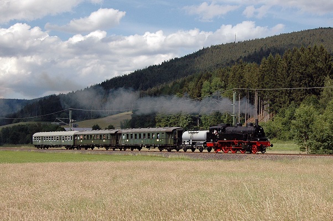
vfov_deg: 26.4
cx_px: 166
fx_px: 471
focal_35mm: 51
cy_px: 110
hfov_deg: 38.9
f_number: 8
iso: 800
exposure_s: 1/1600
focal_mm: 34
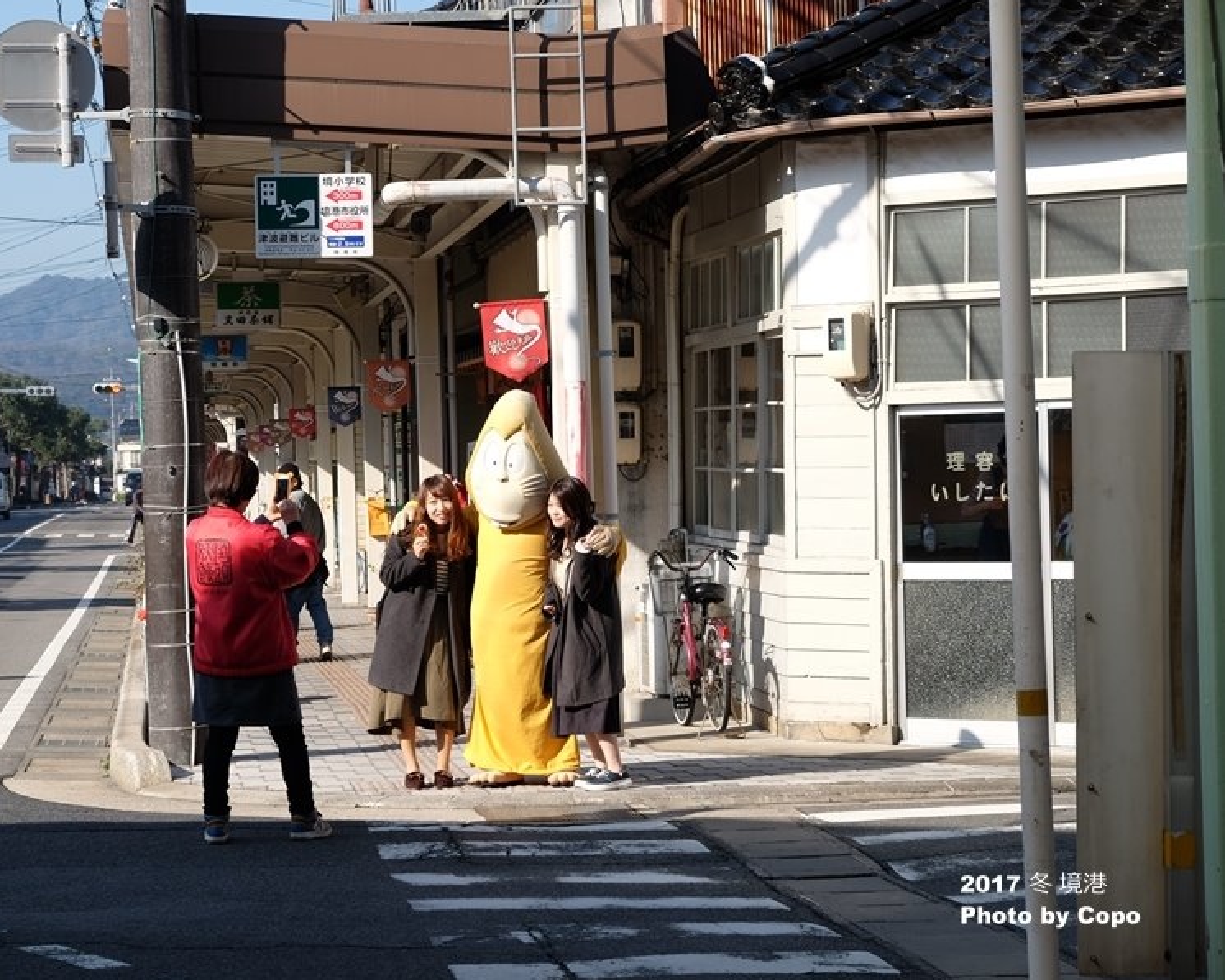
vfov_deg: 16.4
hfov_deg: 20.3
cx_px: 489
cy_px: 489
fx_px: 3408
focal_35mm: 94
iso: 200
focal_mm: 55
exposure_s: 1/450
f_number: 6.4
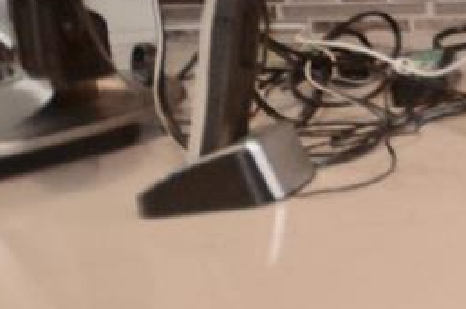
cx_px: 1656
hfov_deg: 9.4
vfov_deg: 11.0
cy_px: -161
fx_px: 1538
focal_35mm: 119
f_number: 4
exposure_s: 1/60
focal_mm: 10
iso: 640
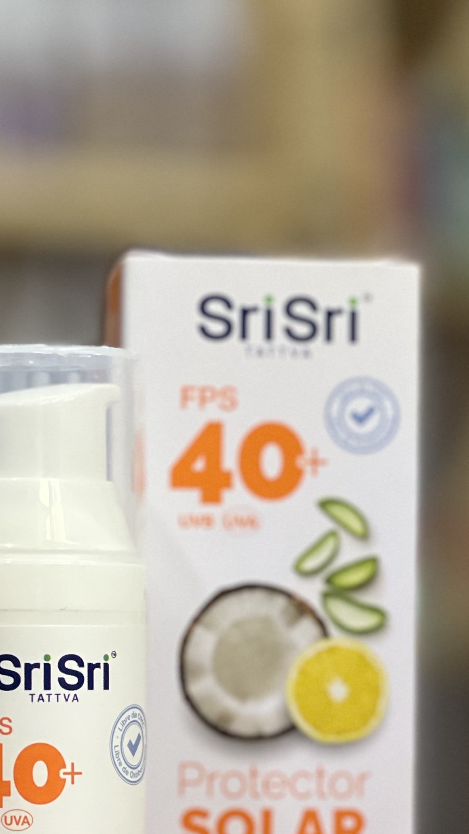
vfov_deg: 13.1
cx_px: 125
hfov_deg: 7.4
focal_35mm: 164
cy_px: 468
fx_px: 3625
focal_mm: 9
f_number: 2.8
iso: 320
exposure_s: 1/40
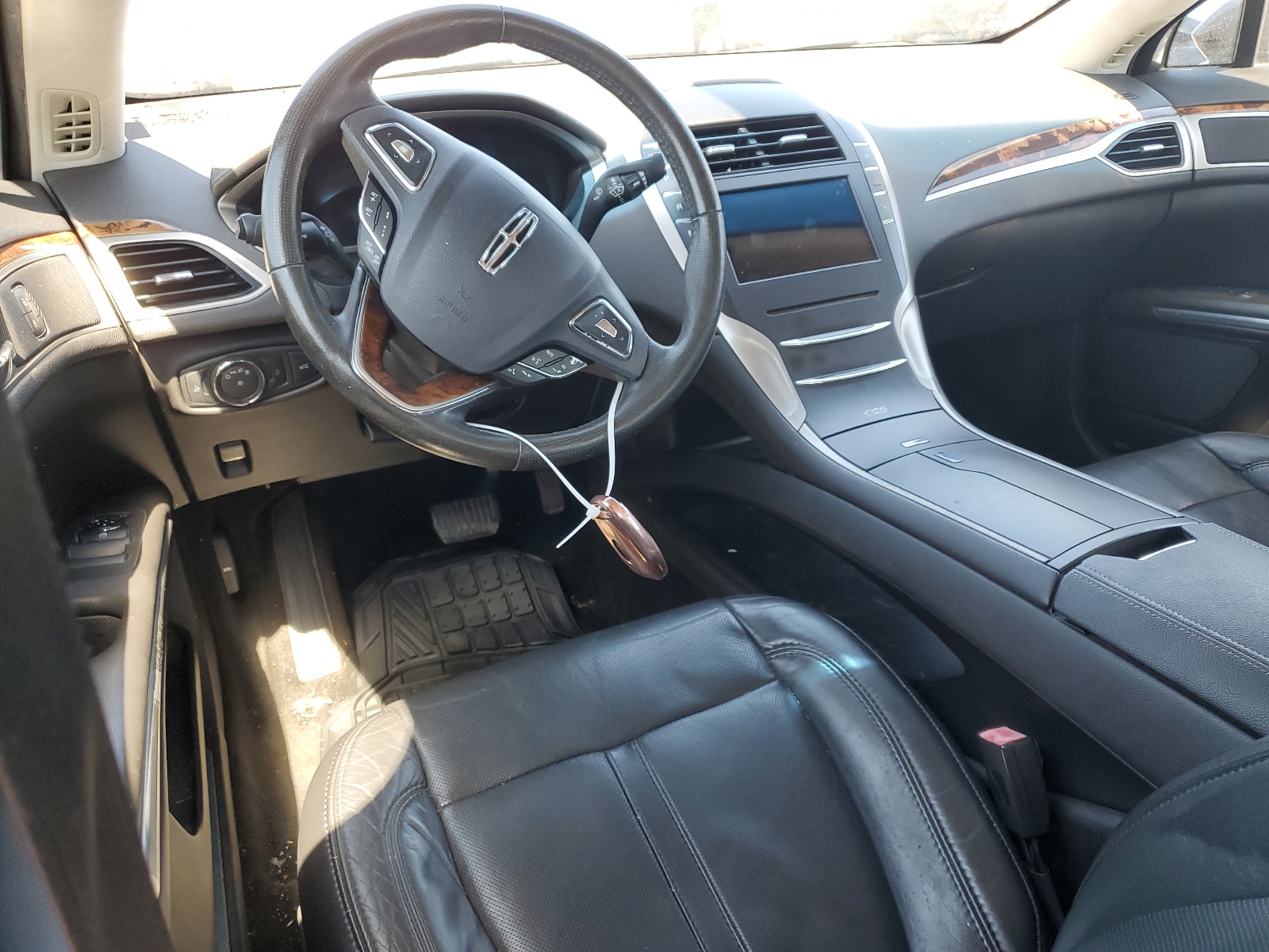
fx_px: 953
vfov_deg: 53.1
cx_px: 634
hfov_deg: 67.3
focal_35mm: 26
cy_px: 476
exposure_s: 1/120
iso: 62
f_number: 1.5
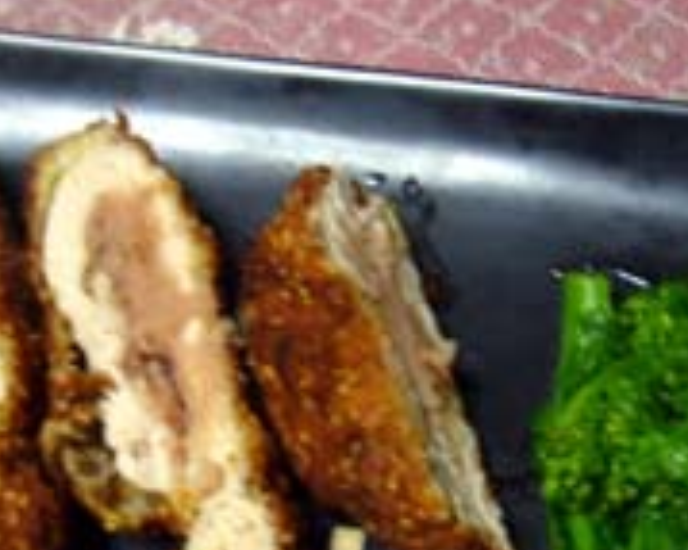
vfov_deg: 22.7
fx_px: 1364
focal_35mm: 67
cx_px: 234
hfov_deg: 28.2
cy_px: 379
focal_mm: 5.8
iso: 80
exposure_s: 1/8
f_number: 2.8
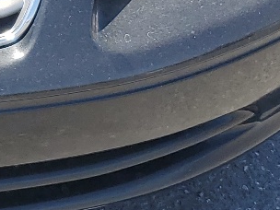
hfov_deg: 12.8
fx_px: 1108
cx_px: -259
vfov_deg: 10.6
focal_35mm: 137
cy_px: -62
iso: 50
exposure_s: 1/1250
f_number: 1.5
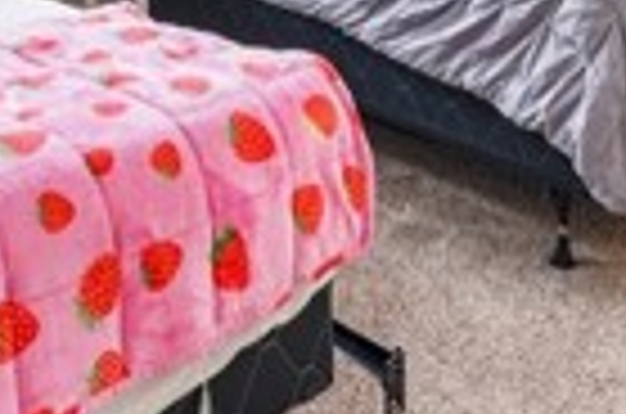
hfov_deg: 33.5
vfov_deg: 19.1
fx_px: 1041
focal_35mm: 60
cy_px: -248
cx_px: 306
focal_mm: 13
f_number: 8
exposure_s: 1/20
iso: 400
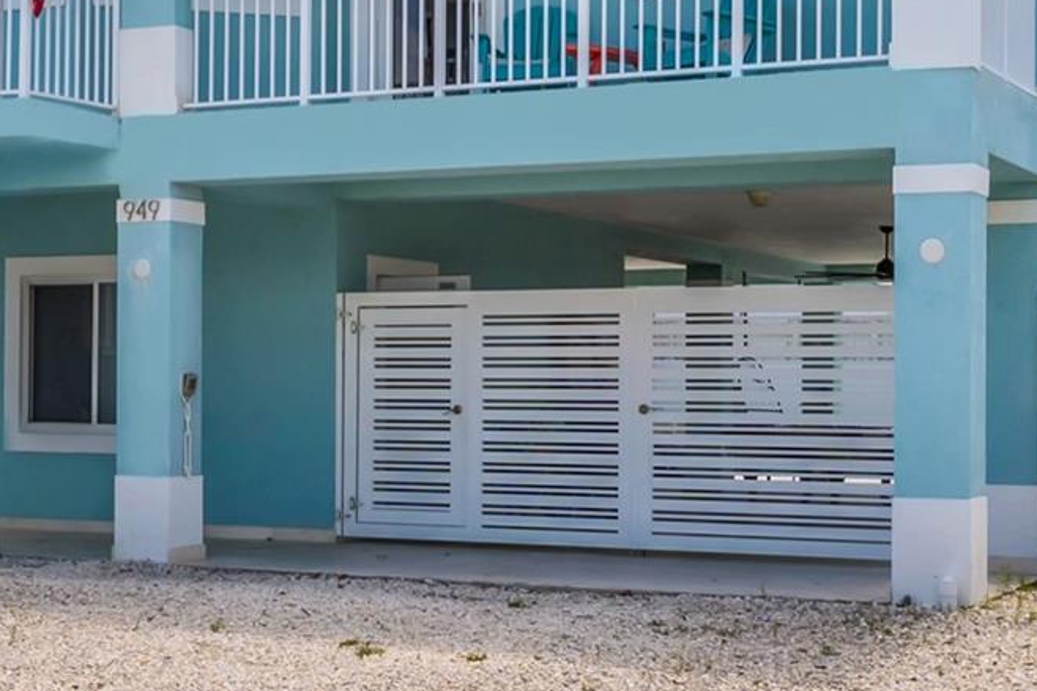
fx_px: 2102
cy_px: 242
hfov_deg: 27.6
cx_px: 351
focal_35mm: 73
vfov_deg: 18.6
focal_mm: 20
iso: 100
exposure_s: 1/500
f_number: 11
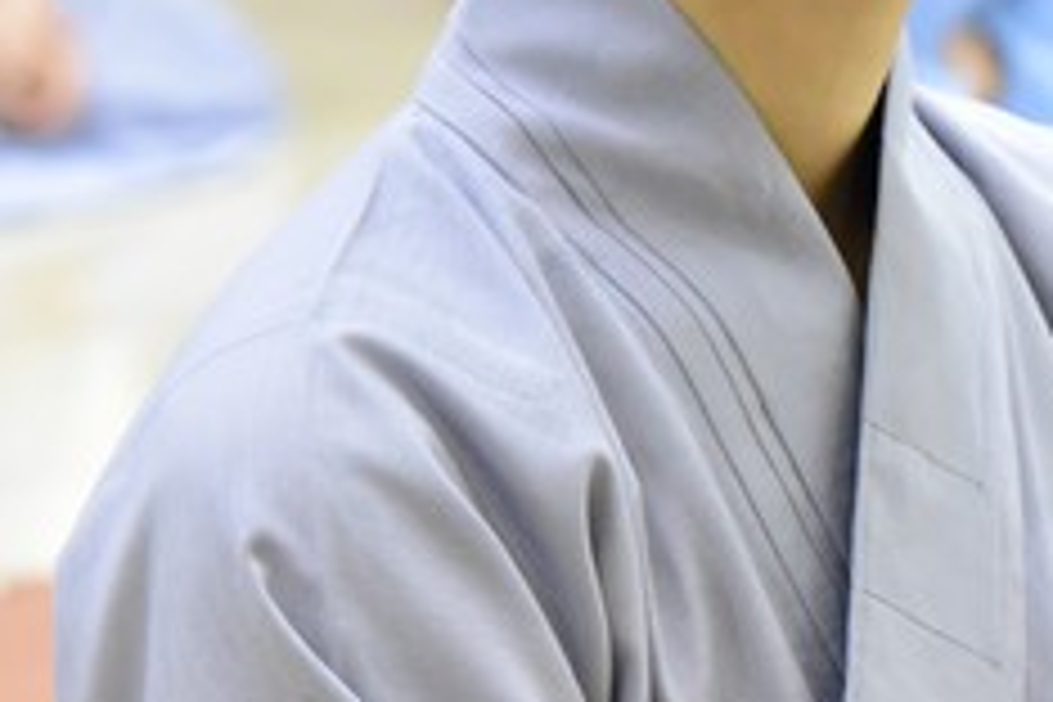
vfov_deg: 5.7
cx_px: 958
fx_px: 6990
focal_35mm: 239
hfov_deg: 8.6
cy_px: -234
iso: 8000
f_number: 5
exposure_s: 1/60
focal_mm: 86
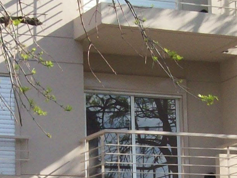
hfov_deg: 11.9
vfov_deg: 8.9
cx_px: 137
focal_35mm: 166
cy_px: 149
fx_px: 1136
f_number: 4.8
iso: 80
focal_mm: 6
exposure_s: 1/258
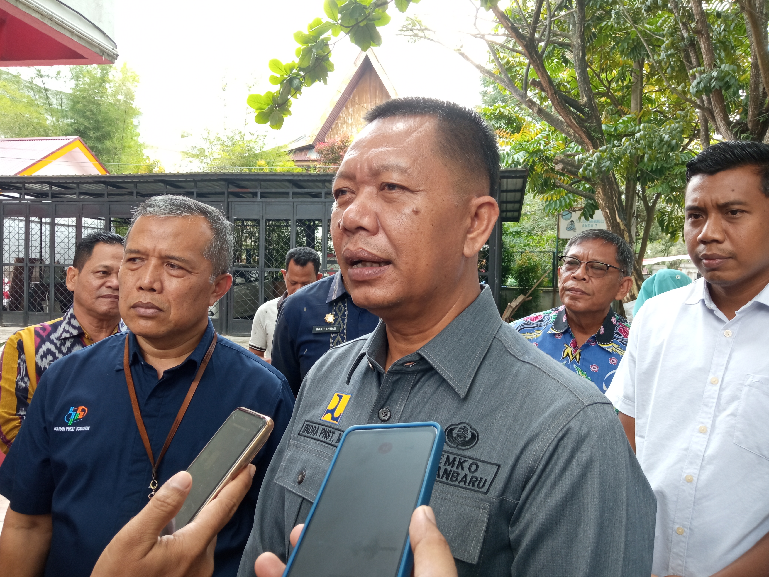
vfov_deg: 51.4
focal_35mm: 27
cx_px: 384
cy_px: 288
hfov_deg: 65.3
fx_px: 600
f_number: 2.2
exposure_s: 1/100
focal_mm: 3.79
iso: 139
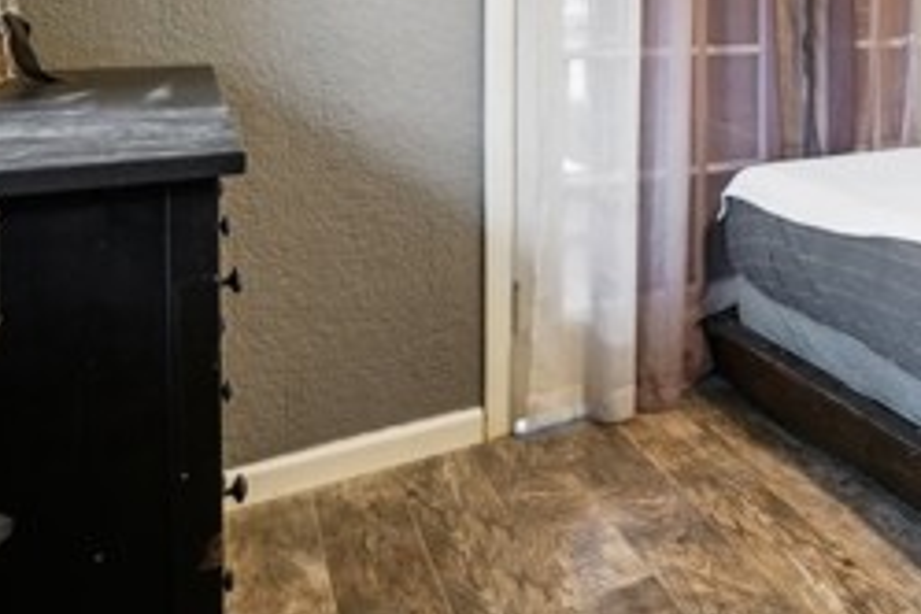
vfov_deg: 33.5
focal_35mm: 36
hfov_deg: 40.9
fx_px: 921
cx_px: 1047
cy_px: -11
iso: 400
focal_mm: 14
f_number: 7.1
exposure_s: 1/3.33
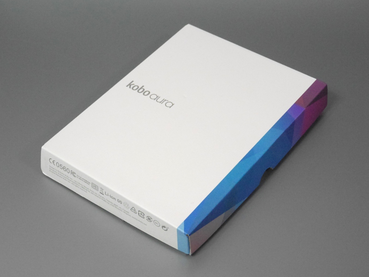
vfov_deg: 22.3
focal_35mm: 66
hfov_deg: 29.4
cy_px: 138
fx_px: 704
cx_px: 184
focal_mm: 33
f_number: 5.6
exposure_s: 1/125
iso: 1600
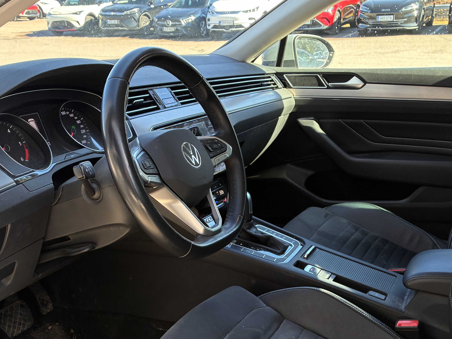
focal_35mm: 44
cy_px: 259
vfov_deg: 32.2
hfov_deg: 42.9
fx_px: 575
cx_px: 226
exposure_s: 1/121
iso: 32
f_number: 1.64
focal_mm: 4.2
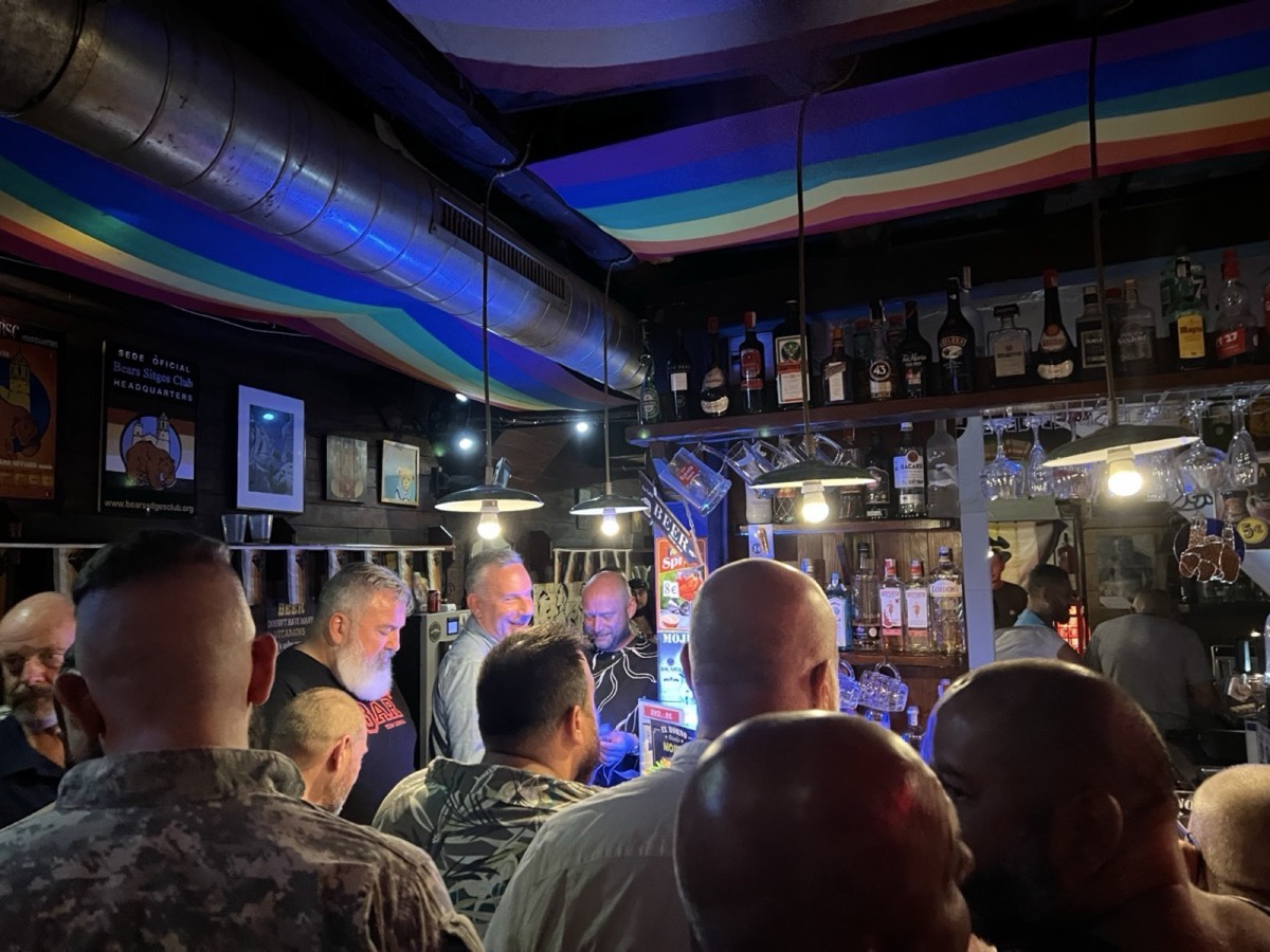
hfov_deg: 67.3
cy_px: 476
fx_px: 954
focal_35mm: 26
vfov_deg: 53.1
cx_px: 635
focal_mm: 5.7
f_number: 1.5
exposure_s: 1/25
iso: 1000
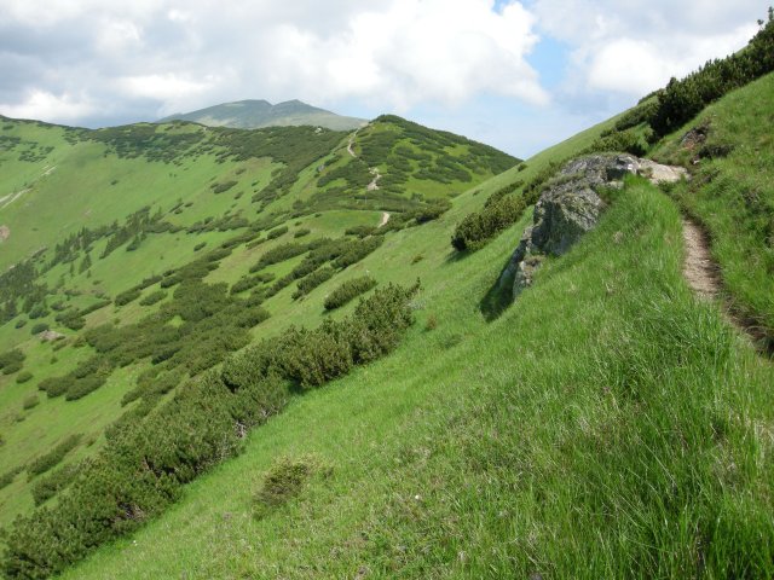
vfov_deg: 39.7
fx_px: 805
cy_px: 290
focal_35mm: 36
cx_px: 387
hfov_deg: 51.4
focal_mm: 7.5
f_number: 6.1
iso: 100
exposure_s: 1/289
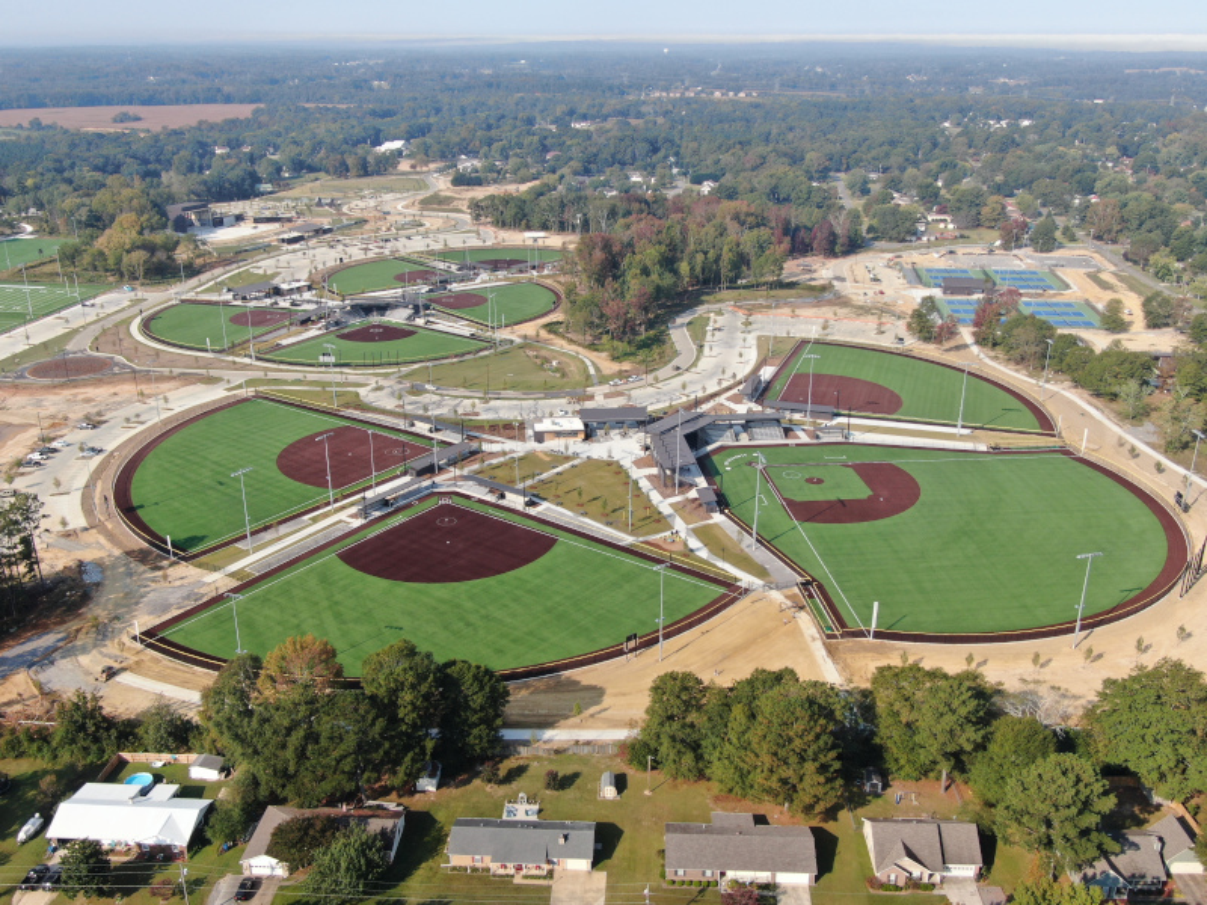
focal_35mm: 33
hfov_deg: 55.4
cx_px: 604
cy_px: 452
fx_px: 1151
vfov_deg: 42.9
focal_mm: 5.57
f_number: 3.2
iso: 100
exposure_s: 1/640
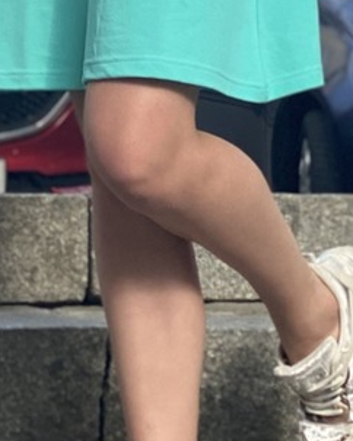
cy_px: -287
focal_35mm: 224
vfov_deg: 8.4
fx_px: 2922
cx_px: 184
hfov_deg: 6.9
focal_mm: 6
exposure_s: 1/959
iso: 20
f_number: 2
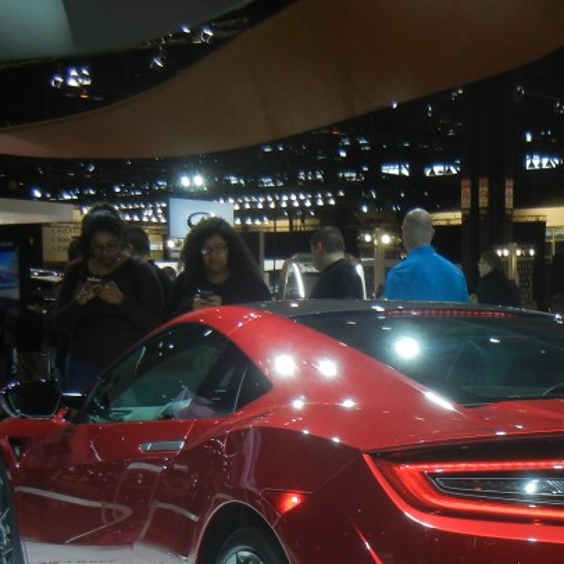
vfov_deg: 19.5
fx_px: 1604
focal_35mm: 87
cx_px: 500
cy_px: 529
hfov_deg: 19.6
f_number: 3.7
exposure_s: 1/75.3
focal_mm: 7.1
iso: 160
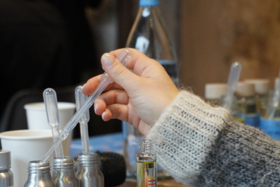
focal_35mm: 102
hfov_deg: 20.0
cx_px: 128
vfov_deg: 13.4
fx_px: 793
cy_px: 124
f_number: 5.6
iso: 3200
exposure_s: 1/160
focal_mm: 50
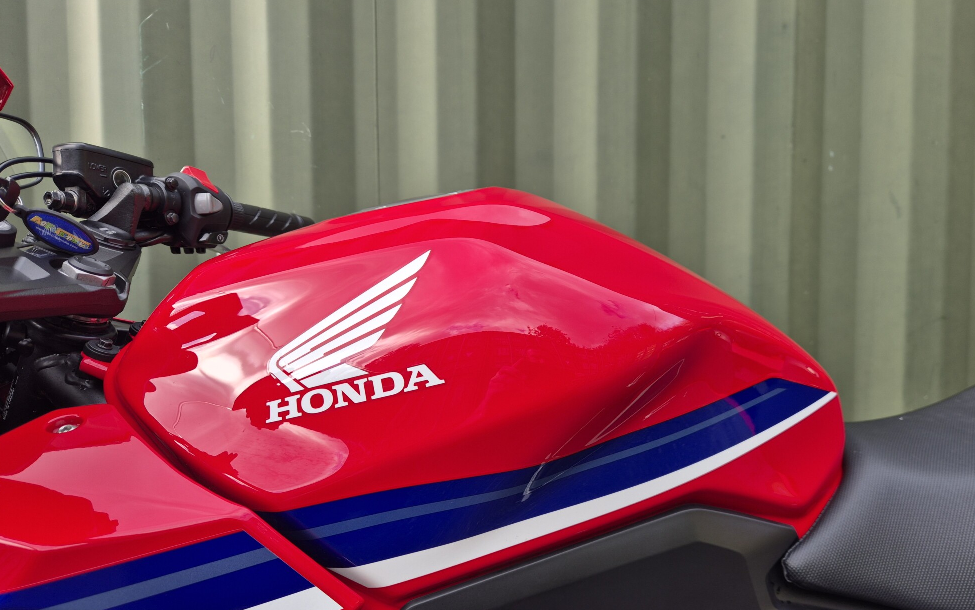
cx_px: 497
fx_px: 664
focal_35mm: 25
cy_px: 372
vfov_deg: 48.9
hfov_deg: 72.5
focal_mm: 5.4
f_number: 1.8
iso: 25
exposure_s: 1/273
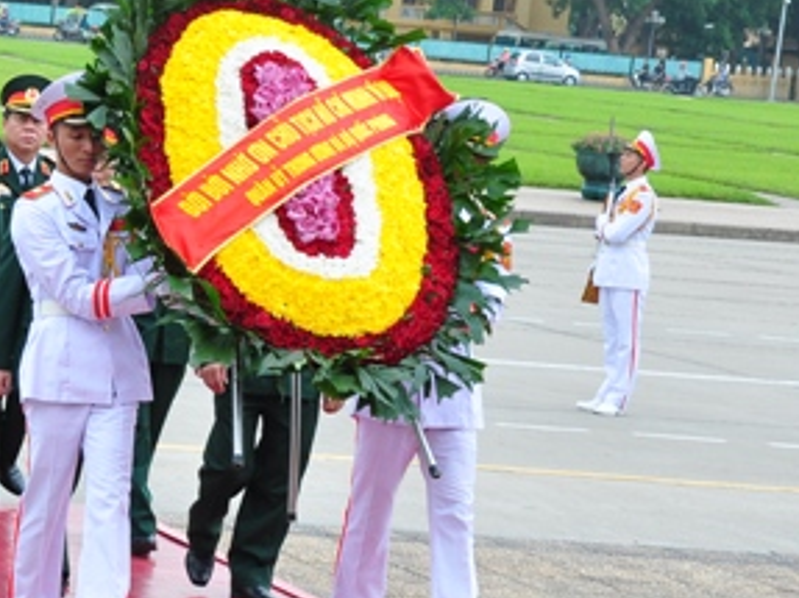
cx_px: -118
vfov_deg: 8.7
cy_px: 381
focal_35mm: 170
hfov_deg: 11.4
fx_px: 3928
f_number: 9
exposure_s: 1/80
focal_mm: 45
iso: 320
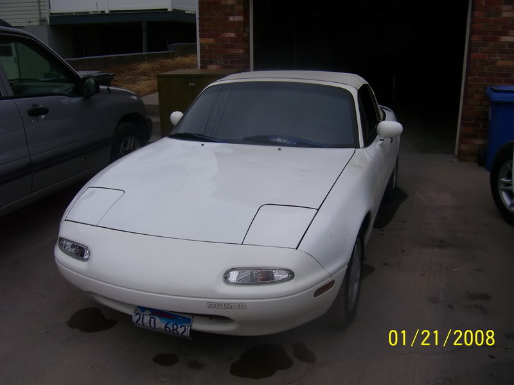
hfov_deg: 54.0
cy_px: 192
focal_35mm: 34
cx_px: 257
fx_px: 505
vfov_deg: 41.8
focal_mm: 5.6
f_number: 4.8
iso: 80
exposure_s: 1/350
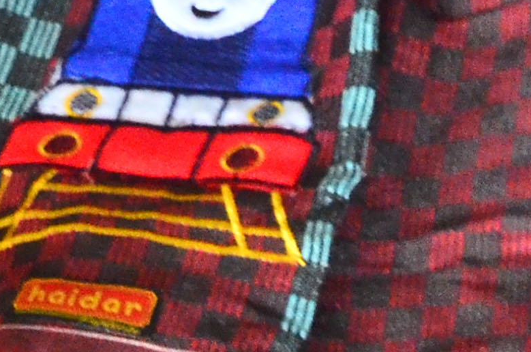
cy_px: 669
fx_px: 3491
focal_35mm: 237
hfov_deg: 8.1
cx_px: 1193
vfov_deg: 5.7
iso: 1100
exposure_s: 1/20
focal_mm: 25
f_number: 4
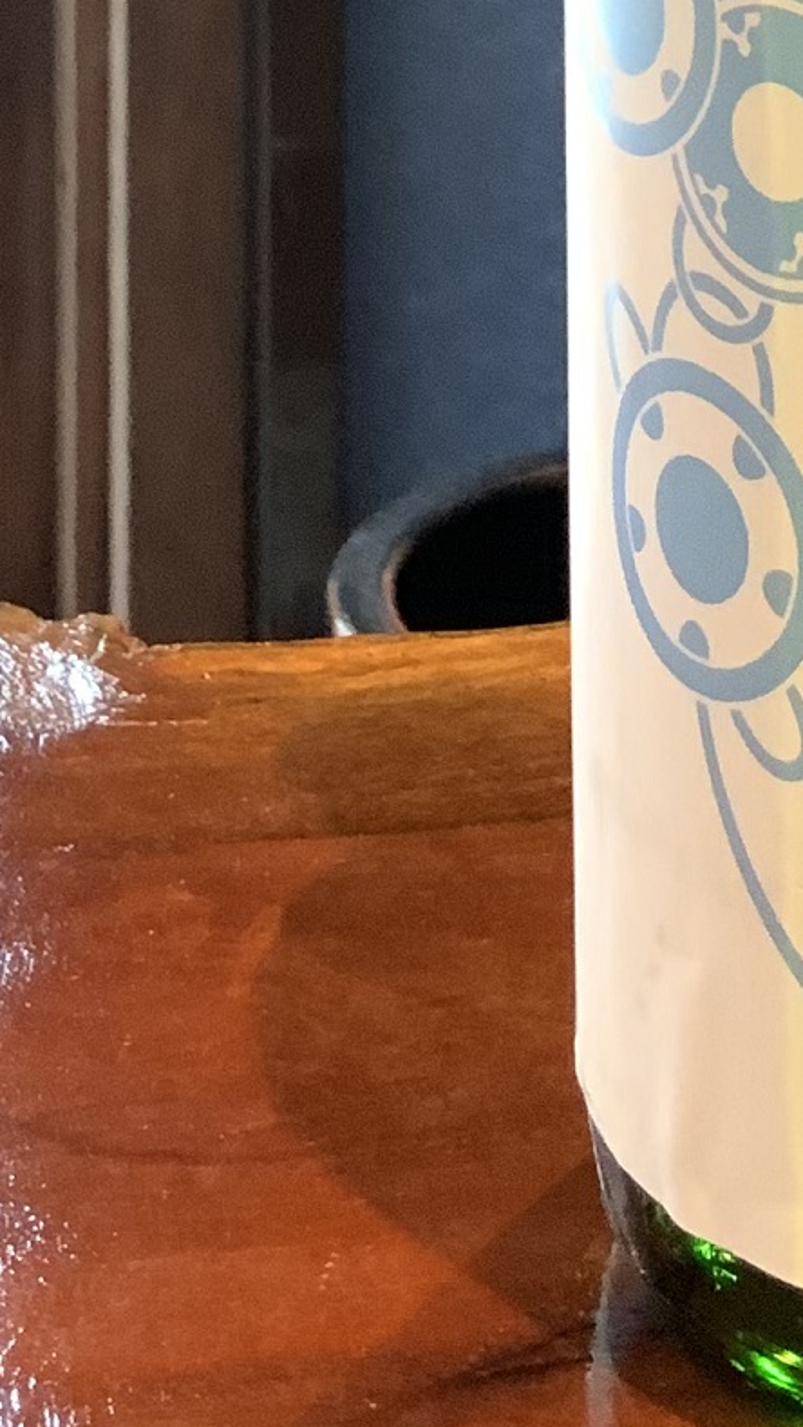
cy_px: -768
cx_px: 692
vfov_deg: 17.0
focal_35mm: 113
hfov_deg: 10.7
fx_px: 4276
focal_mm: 3
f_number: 1.8
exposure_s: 1/50
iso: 250
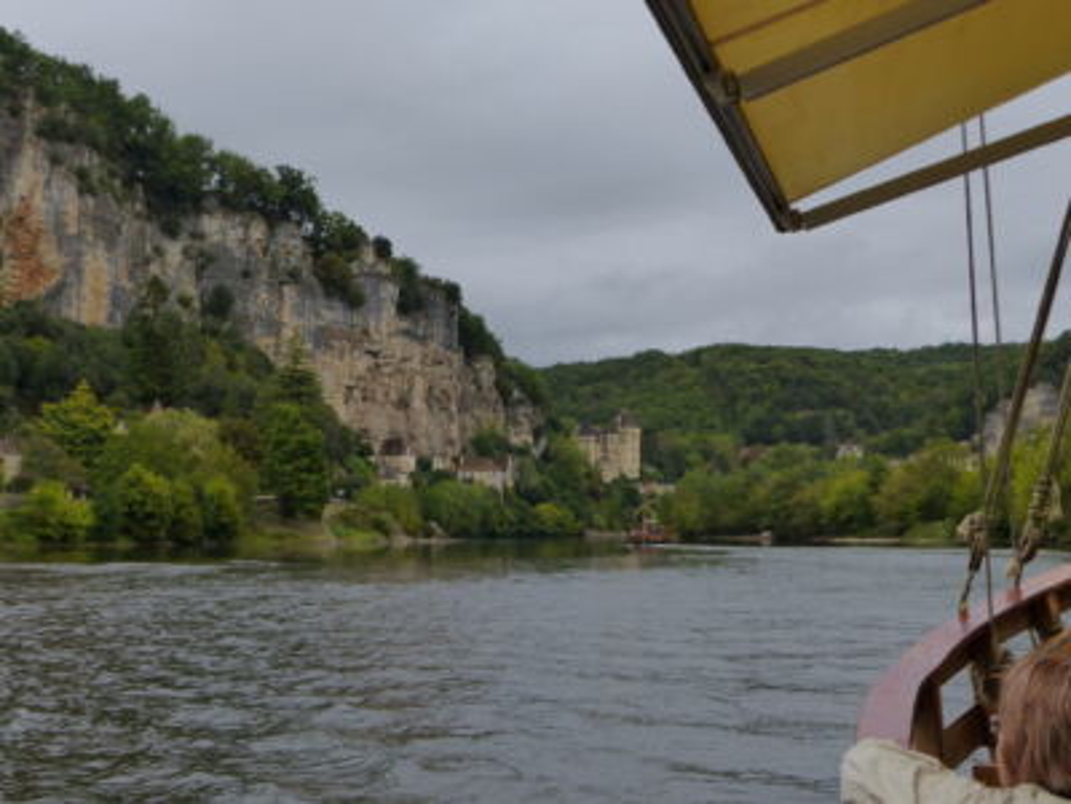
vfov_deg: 29.7
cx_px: 536
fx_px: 1516
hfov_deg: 38.9
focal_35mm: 49
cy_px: 402
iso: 200
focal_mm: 8.7
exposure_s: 1/640
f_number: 3.5
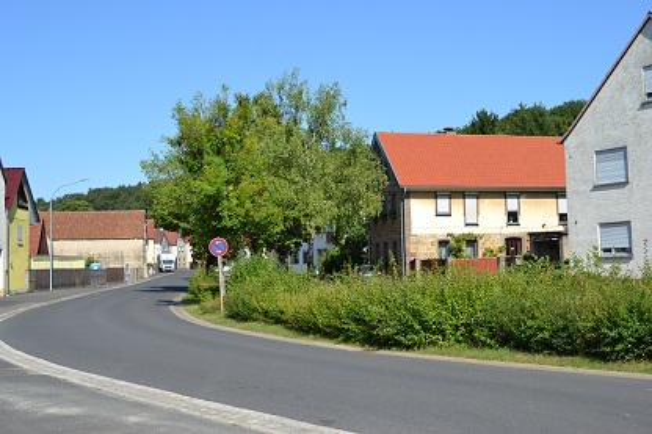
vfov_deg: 29.8
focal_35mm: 45
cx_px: 326
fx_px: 815
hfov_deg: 43.6
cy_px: 217
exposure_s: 1/250
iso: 100
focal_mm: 30
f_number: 8
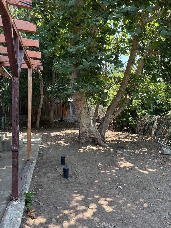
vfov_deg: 67.3
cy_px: 114
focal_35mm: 26
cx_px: 86
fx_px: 171
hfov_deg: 53.1
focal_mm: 5.96
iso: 64
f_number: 1.6
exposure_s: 1/306
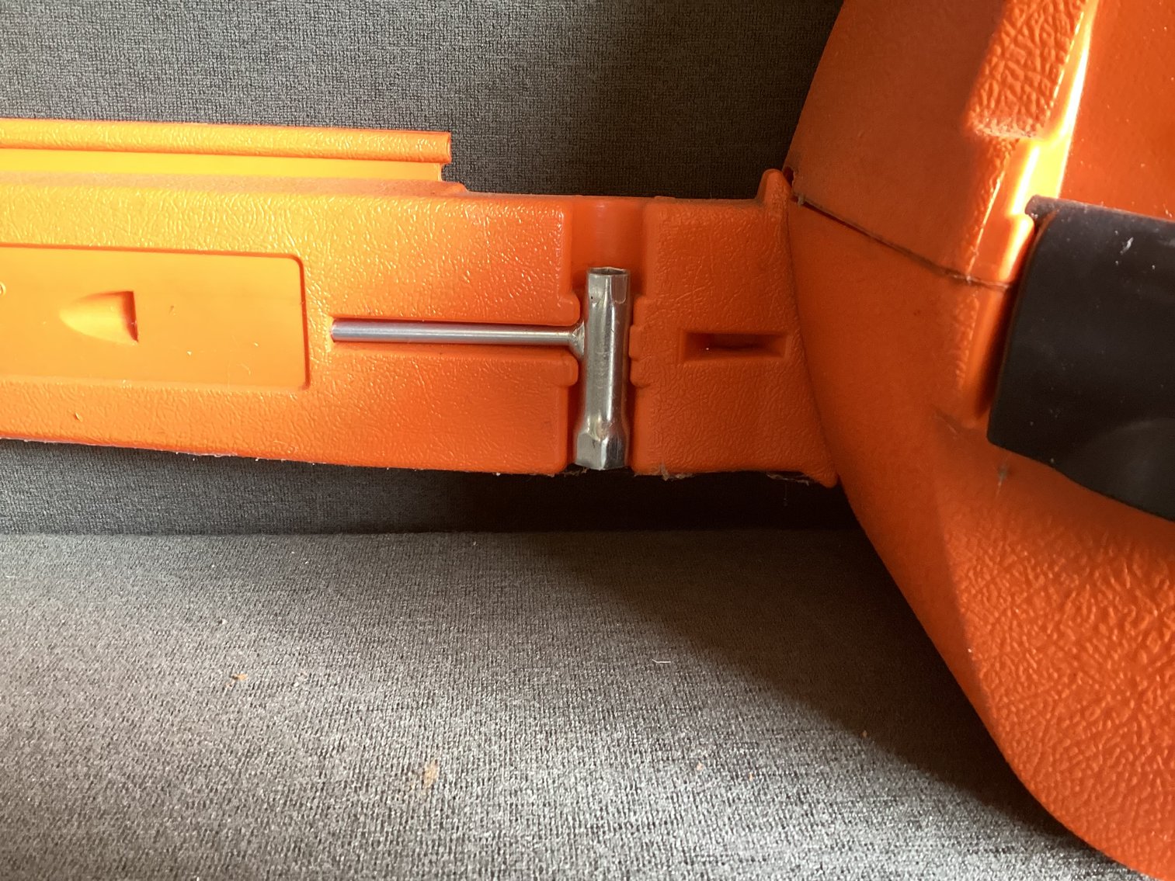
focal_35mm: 31
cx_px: 588
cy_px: 440
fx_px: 1052
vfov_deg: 45.4
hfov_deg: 58.3
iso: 250
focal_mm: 3.3
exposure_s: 1/60
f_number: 2.4
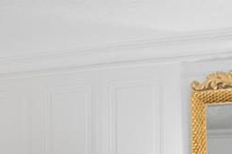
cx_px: -42
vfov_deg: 12.8
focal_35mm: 102
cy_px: 216
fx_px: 657
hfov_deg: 19.0
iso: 640
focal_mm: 16
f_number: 4
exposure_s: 1/13
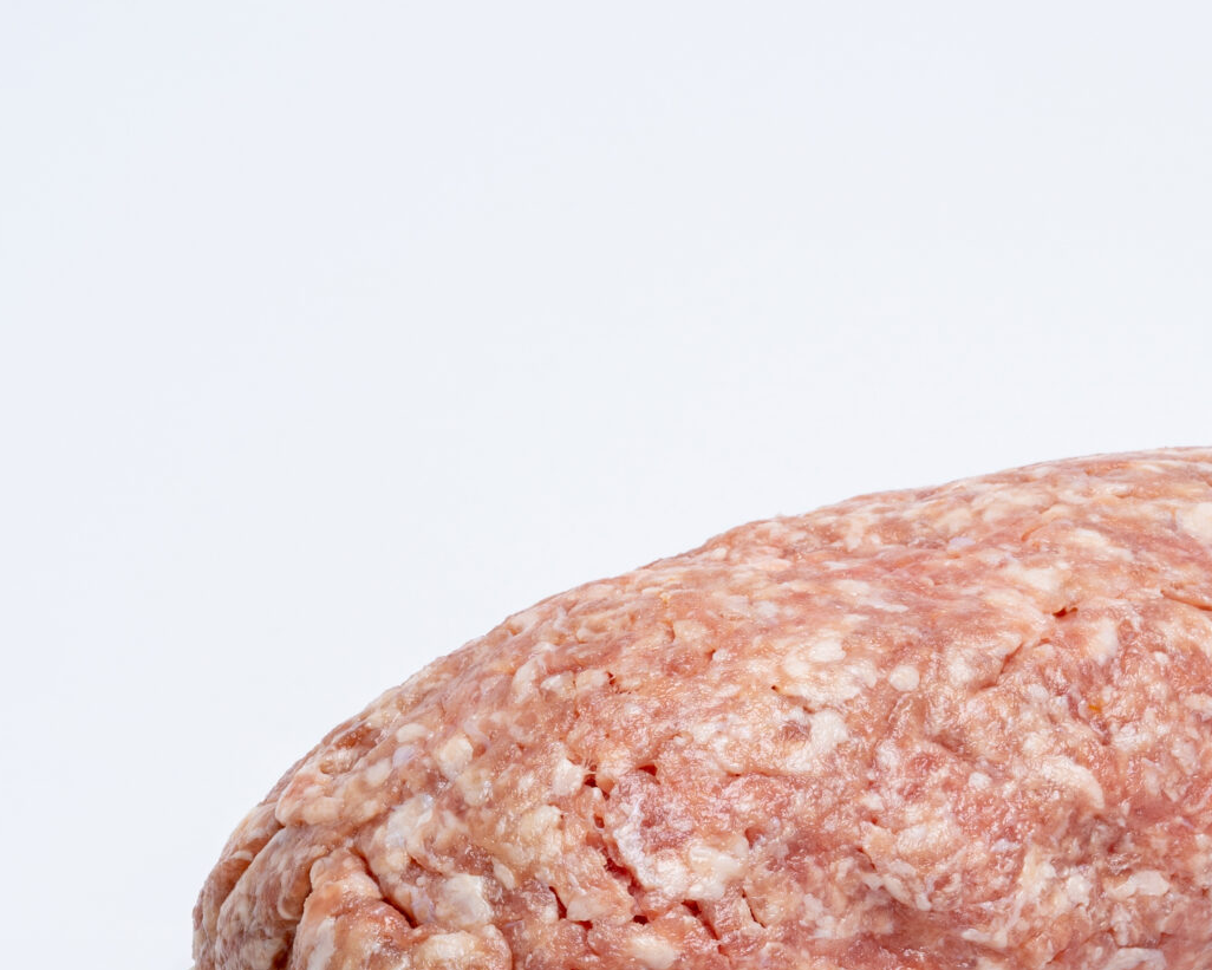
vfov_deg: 7.8
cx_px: 995
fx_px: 7139
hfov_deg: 9.7
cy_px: 861
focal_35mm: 199
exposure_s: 1/125
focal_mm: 85
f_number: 16
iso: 100
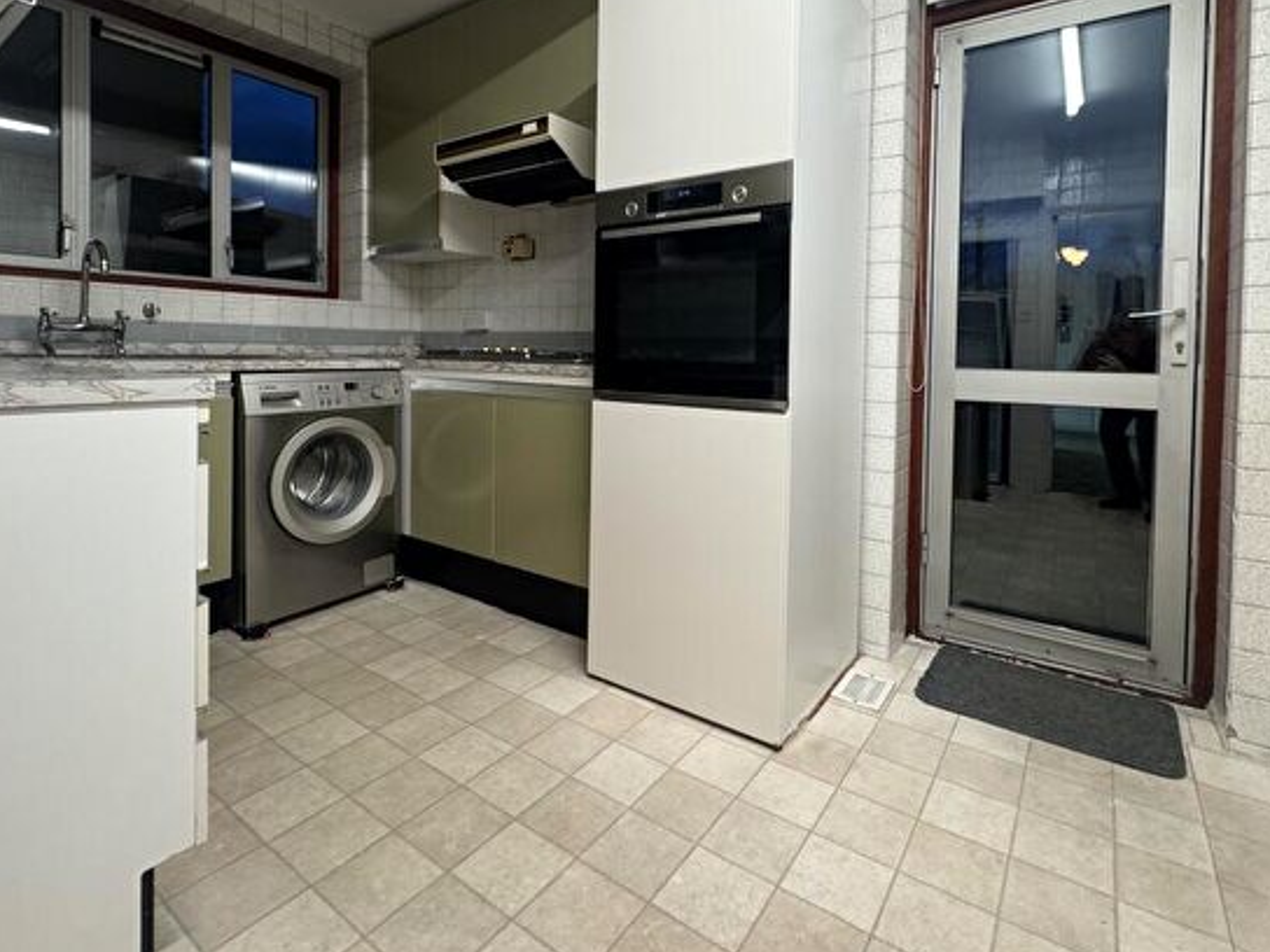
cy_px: 360
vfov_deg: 70.5
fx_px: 660
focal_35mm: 18
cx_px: 642
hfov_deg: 87.8
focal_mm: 2.22
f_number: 2.2
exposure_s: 1/50
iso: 250
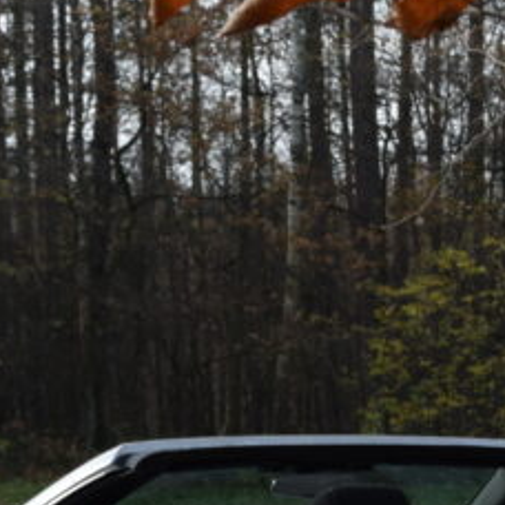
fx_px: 3219
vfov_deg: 8.9
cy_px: 546
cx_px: 722
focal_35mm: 195
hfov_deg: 8.8
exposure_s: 1/250
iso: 280
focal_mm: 34
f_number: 8
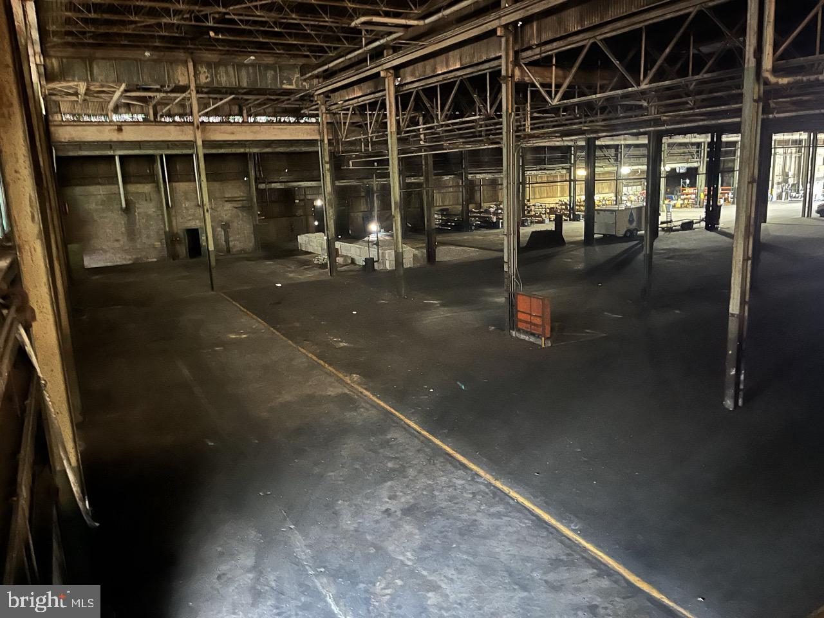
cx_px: 412
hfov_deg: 67.3
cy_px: 309
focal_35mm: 26
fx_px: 619
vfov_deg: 53.1
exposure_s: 1/5
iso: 800
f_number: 1.6
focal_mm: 5.1
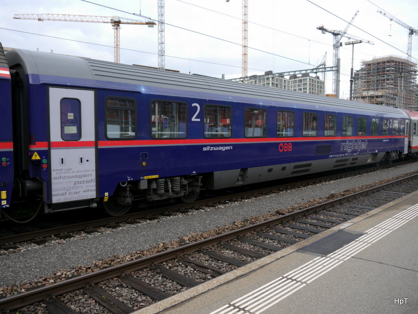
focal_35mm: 28
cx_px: 209
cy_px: 157
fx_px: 338
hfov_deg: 63.4
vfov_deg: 49.7
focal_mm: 14
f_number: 4
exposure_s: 1/160
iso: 160
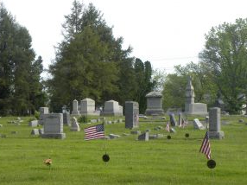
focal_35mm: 147
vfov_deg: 10.1
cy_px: 95
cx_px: 91
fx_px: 1048
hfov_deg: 13.4
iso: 64
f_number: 4
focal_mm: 18.8
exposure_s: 1/135
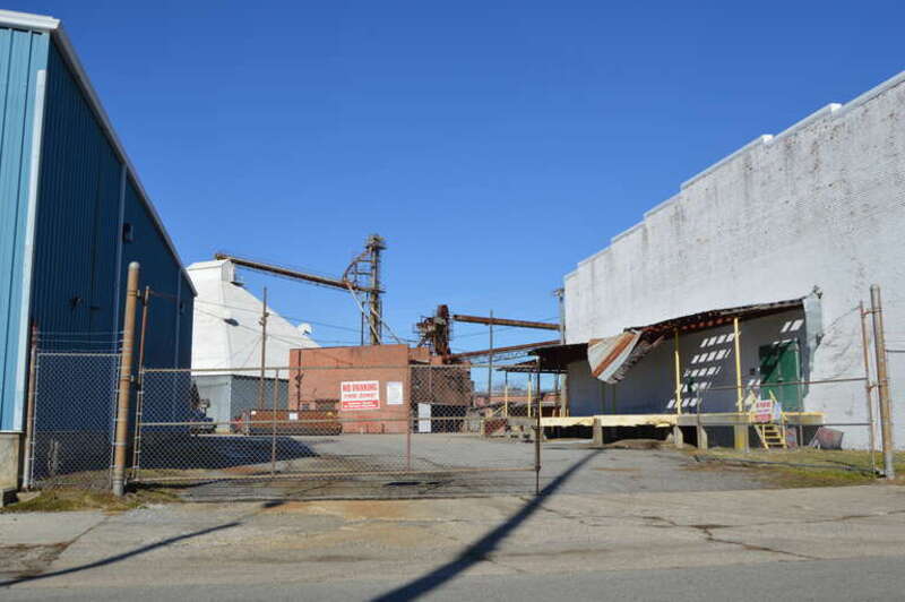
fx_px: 867
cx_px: 452
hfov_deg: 55.1
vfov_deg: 38.3
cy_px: 301
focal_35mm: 34
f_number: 10
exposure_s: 1/400
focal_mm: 23
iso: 100
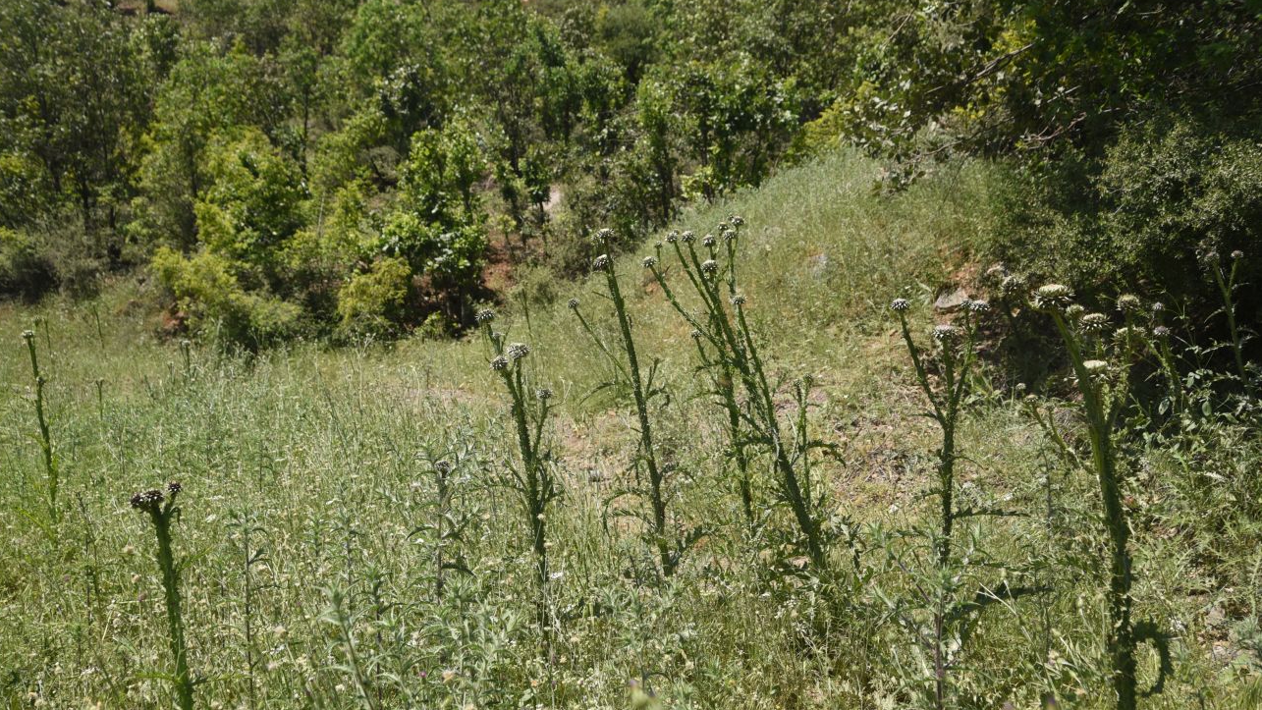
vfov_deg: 22.6
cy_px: 336
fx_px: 1774
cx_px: 625
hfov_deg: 39.2
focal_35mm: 53
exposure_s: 1/320
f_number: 6.3
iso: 100
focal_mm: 50
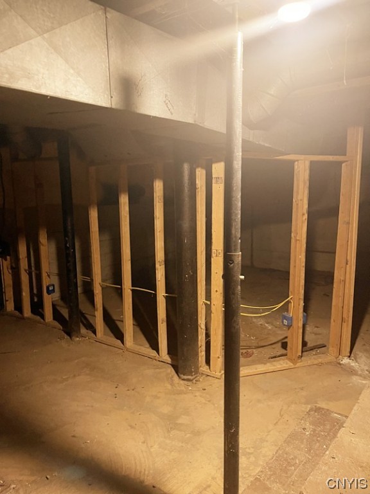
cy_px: 247
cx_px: 185
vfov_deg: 69.4
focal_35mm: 25
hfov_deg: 54.9
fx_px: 356
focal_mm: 5.1
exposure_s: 1/30
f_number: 1.6
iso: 640
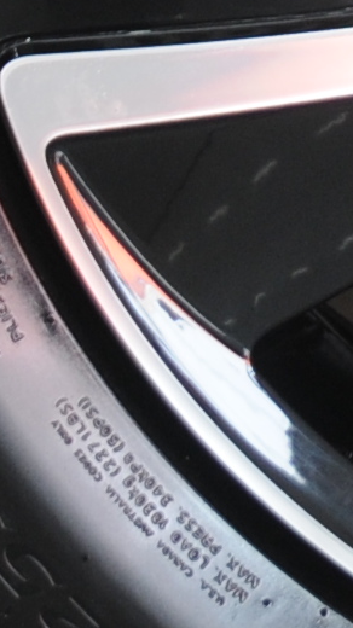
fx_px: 6687
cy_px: -434
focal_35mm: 401
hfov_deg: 3.0
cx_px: 324
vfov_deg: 5.3
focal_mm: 31
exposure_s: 1/15
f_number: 4.8
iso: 200
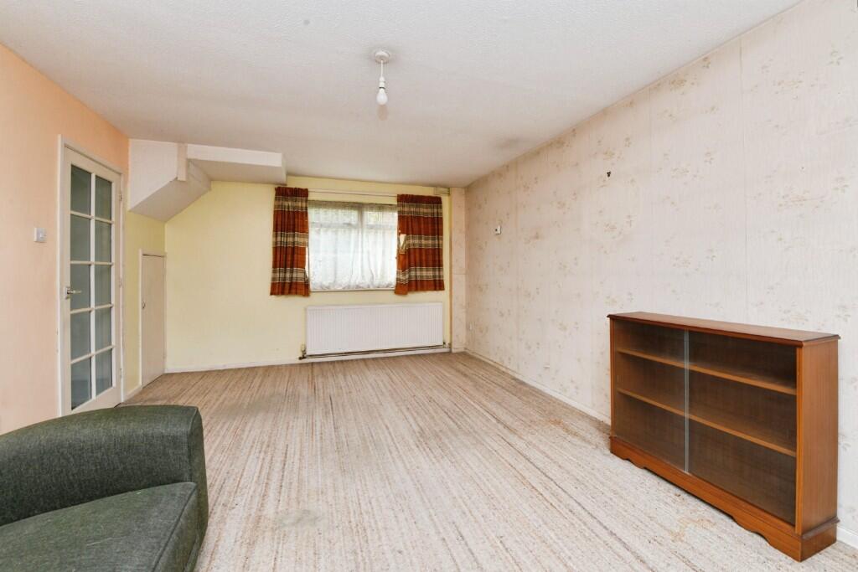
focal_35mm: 15
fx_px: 358
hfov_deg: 100.4
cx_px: 429
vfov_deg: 77.3
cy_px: 286
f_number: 11
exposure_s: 1/60
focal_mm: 15
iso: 640
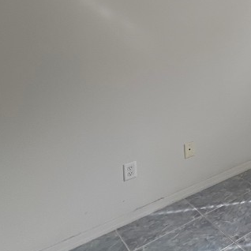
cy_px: 16
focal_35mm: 37
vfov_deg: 40.8
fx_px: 304
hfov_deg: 29.8
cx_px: 364
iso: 80
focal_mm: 1.57
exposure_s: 1/99
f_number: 1.8
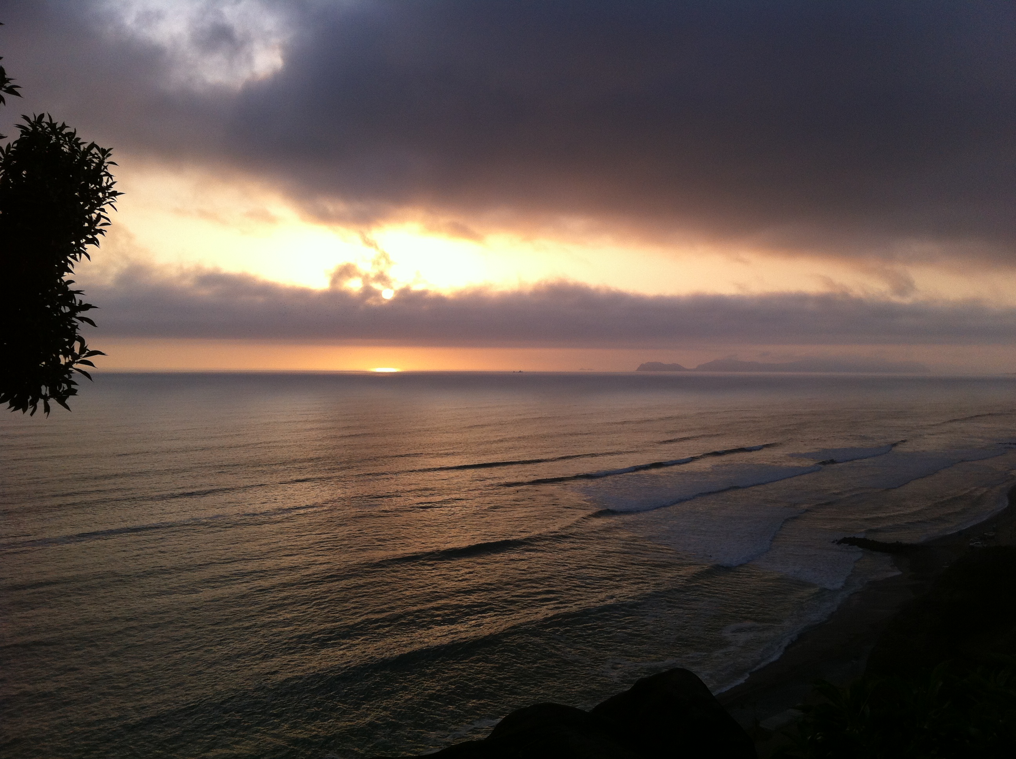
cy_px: 380
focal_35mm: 35
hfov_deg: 52.7
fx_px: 1026
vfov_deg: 40.6
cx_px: 508
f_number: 2.8
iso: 80
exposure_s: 1/686
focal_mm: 3.85
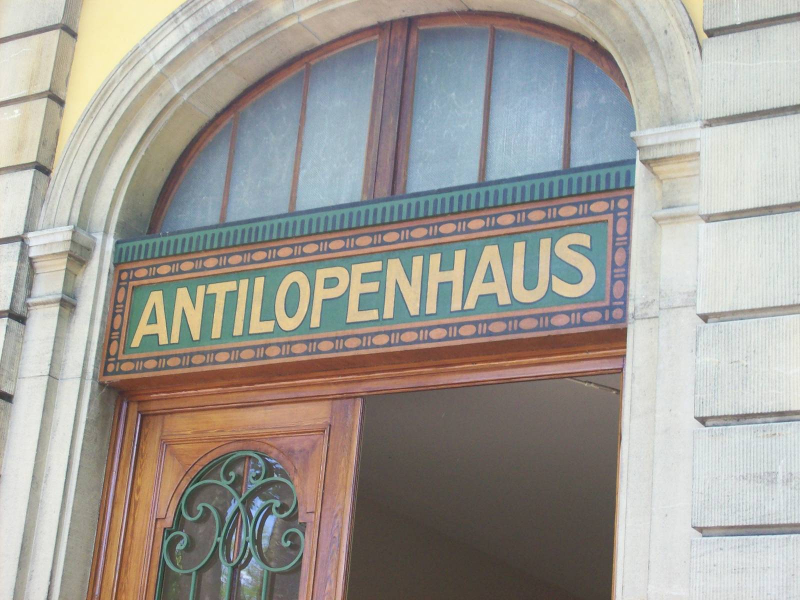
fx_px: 1618
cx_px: 400
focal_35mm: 70
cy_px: 300
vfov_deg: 21.0
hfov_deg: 27.8
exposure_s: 1/85.1
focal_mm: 11.6
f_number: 3.8
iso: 160
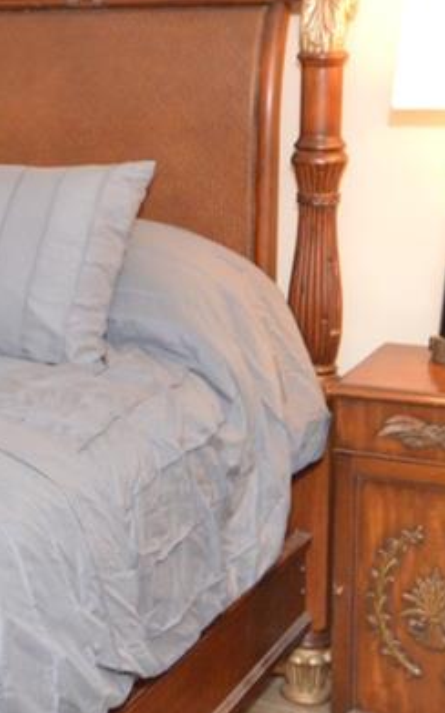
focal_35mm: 75
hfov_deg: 15.6
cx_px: -270
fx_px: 1457
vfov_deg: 27.4
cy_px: 282
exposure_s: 1/60
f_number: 4
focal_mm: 12
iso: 900
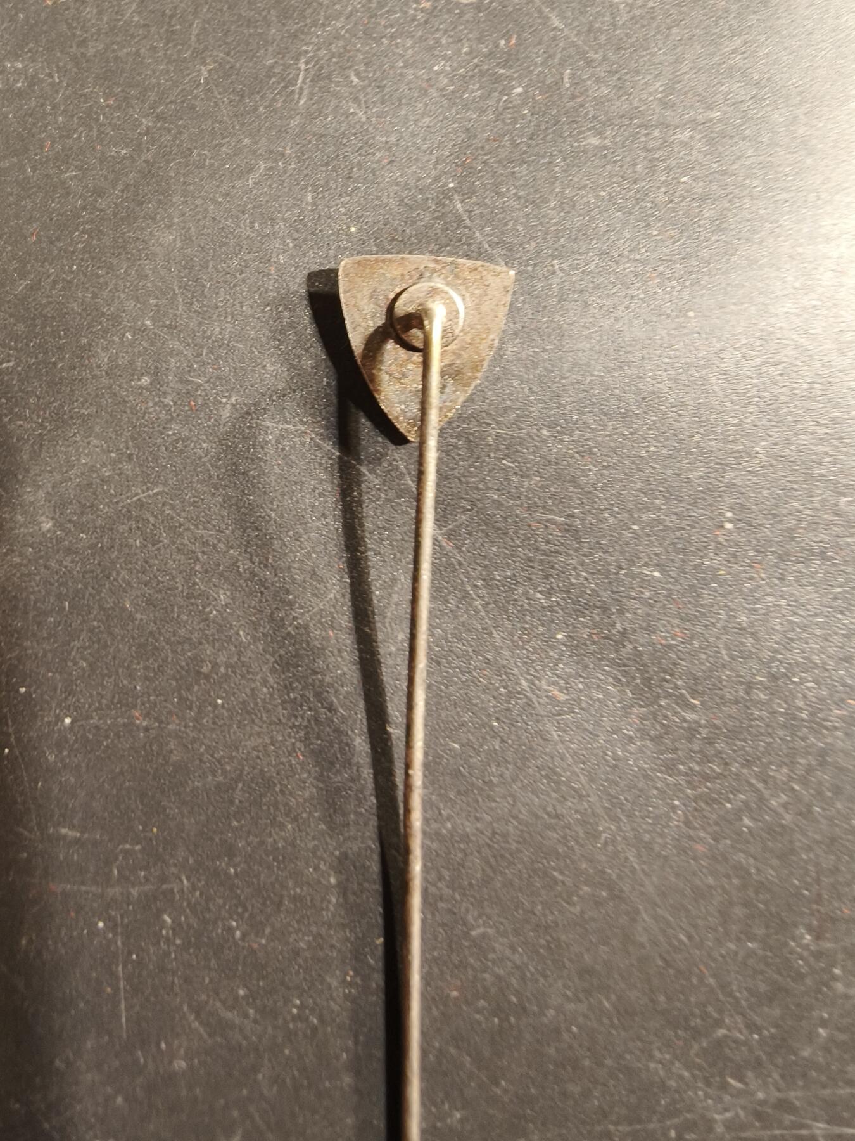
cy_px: 570
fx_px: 757
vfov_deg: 73.9
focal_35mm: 23
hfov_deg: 58.9
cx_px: 428
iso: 500
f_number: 2
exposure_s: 1/33.3
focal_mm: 2.32
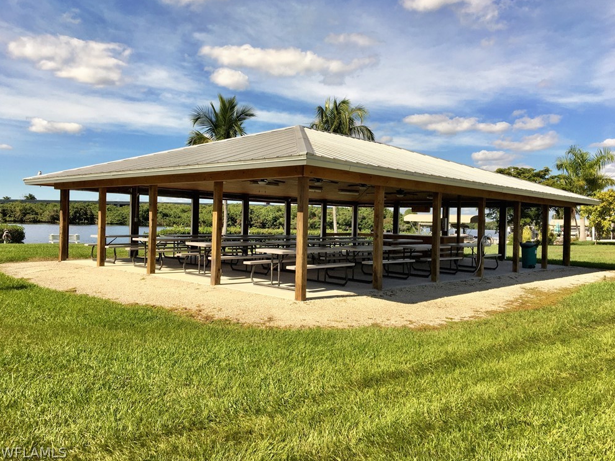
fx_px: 533
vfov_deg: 46.8
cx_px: 307
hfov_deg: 60.0
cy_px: 224
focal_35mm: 30
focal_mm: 4.15
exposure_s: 1/1972
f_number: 2.2
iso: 25
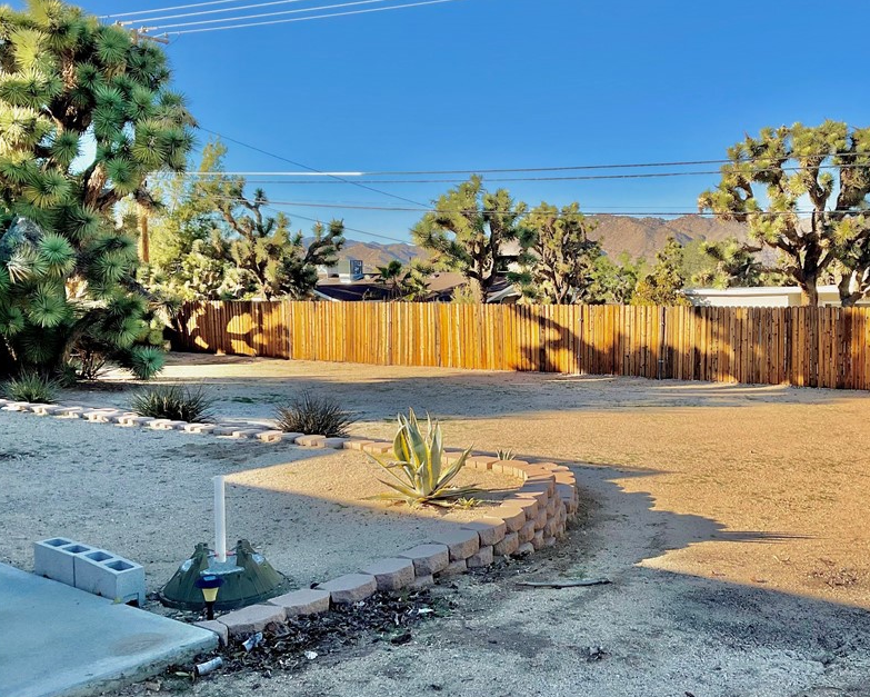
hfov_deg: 48.5
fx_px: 953
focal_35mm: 37
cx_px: 559
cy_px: 354
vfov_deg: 40.2
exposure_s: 1/1342
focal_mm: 3
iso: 16
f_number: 1.8
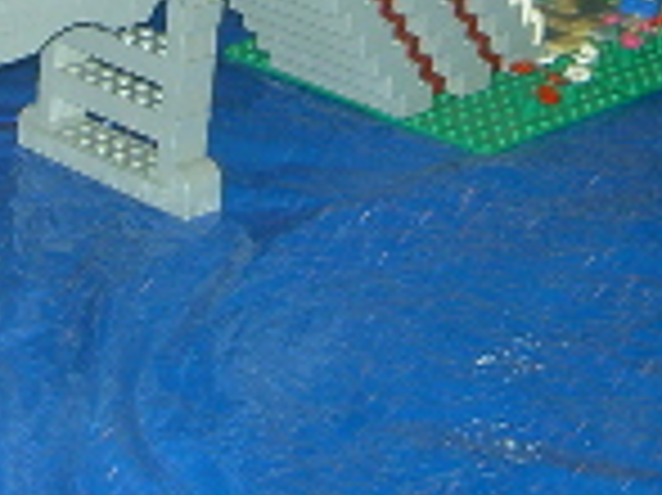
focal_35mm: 170
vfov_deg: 8.6
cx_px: 279
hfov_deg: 11.6
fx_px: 3248
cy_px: -166
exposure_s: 1/60
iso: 50
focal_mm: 8
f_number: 2.8
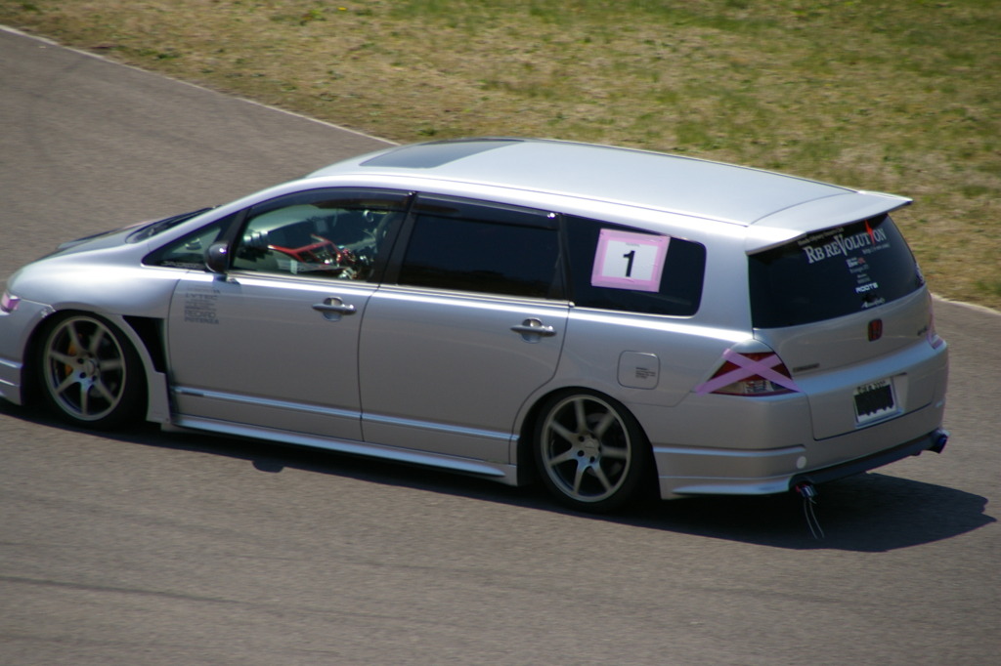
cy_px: 333
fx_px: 10423
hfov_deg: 5.5
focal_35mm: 375
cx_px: 500
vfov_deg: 3.7
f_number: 9.5
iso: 200
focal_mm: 250
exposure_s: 1/500
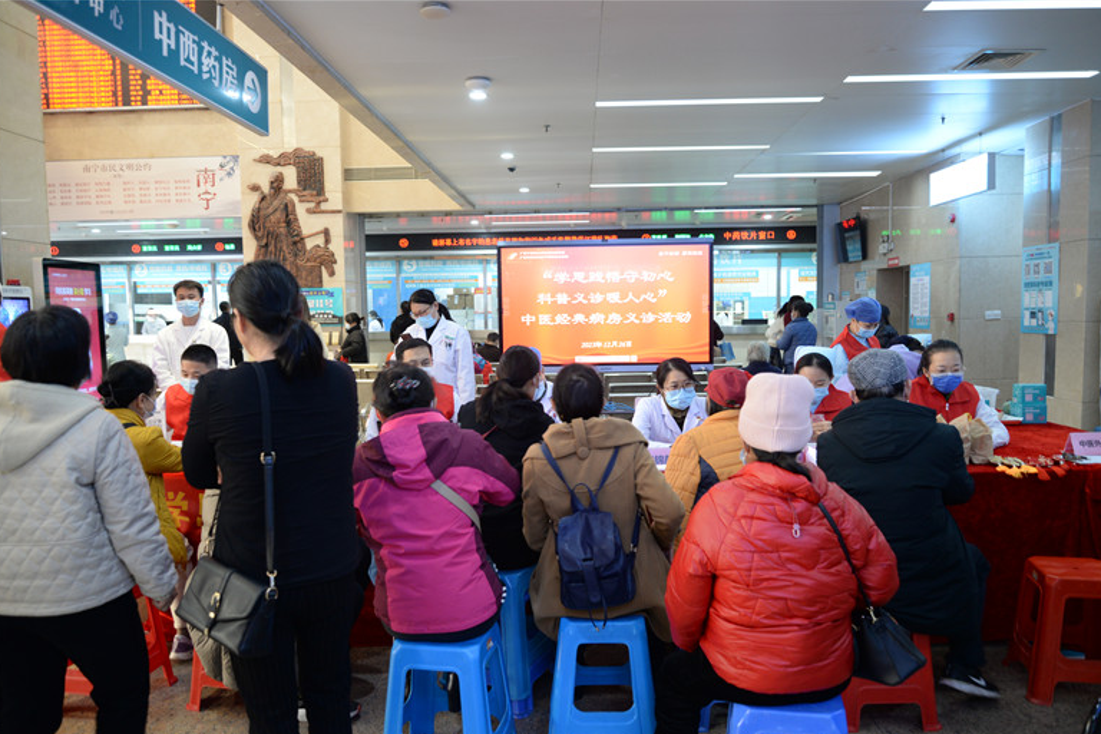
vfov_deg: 51.3
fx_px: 765
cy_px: 381
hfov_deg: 71.5
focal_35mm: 25
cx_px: 565
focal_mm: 24
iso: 1000
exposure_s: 1/25
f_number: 3.5
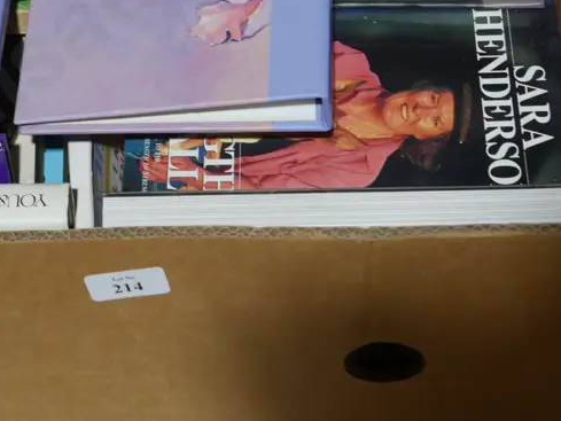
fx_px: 1832
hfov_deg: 17.3
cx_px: 134
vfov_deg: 12.9
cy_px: -12
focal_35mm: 113
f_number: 5.3
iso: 640
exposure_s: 1/60
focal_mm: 27
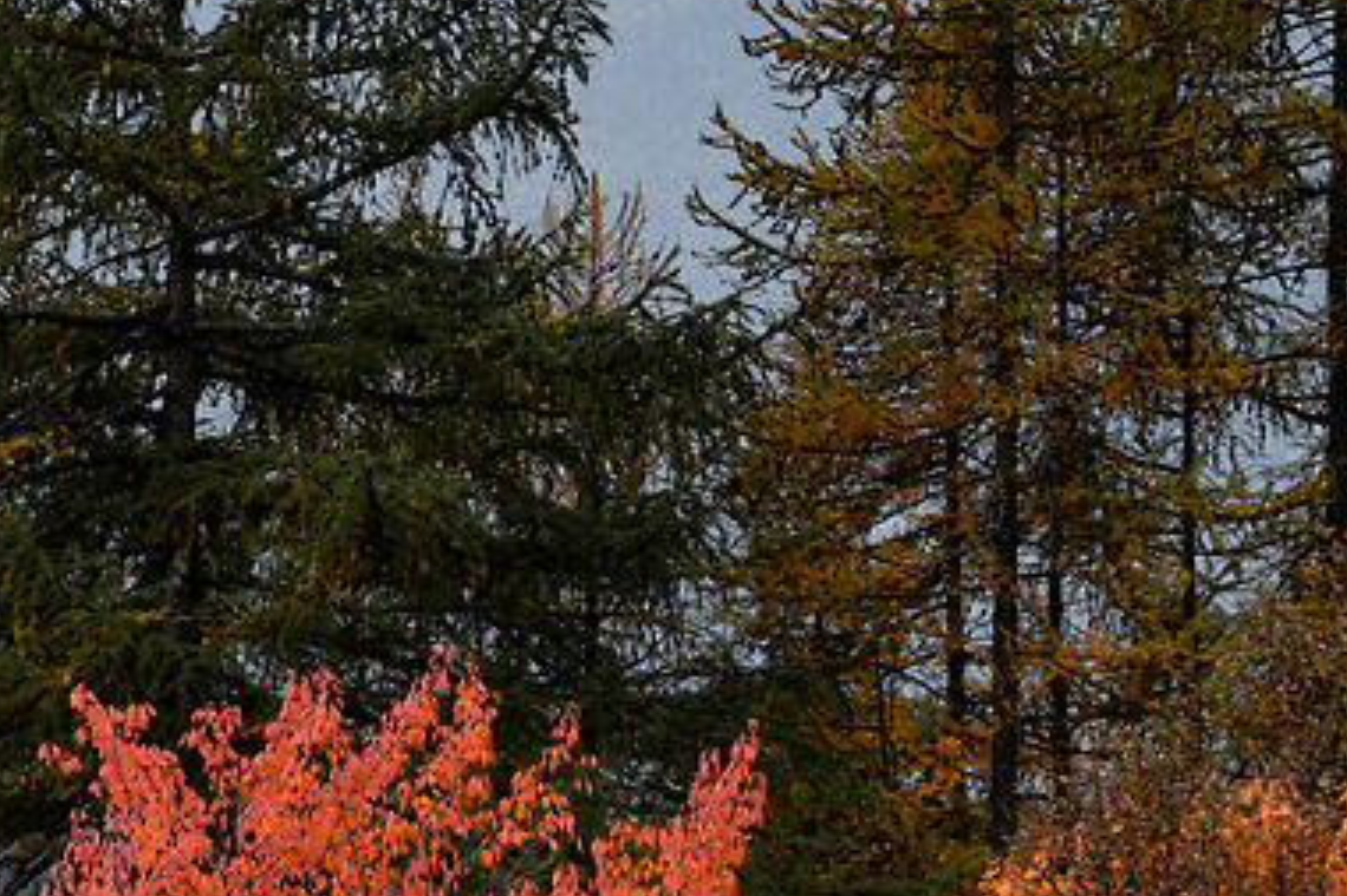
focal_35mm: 664
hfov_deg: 3.1
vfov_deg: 2.1
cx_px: -213
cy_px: 344
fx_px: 24833
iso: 180
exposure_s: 1/125
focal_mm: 105
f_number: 9
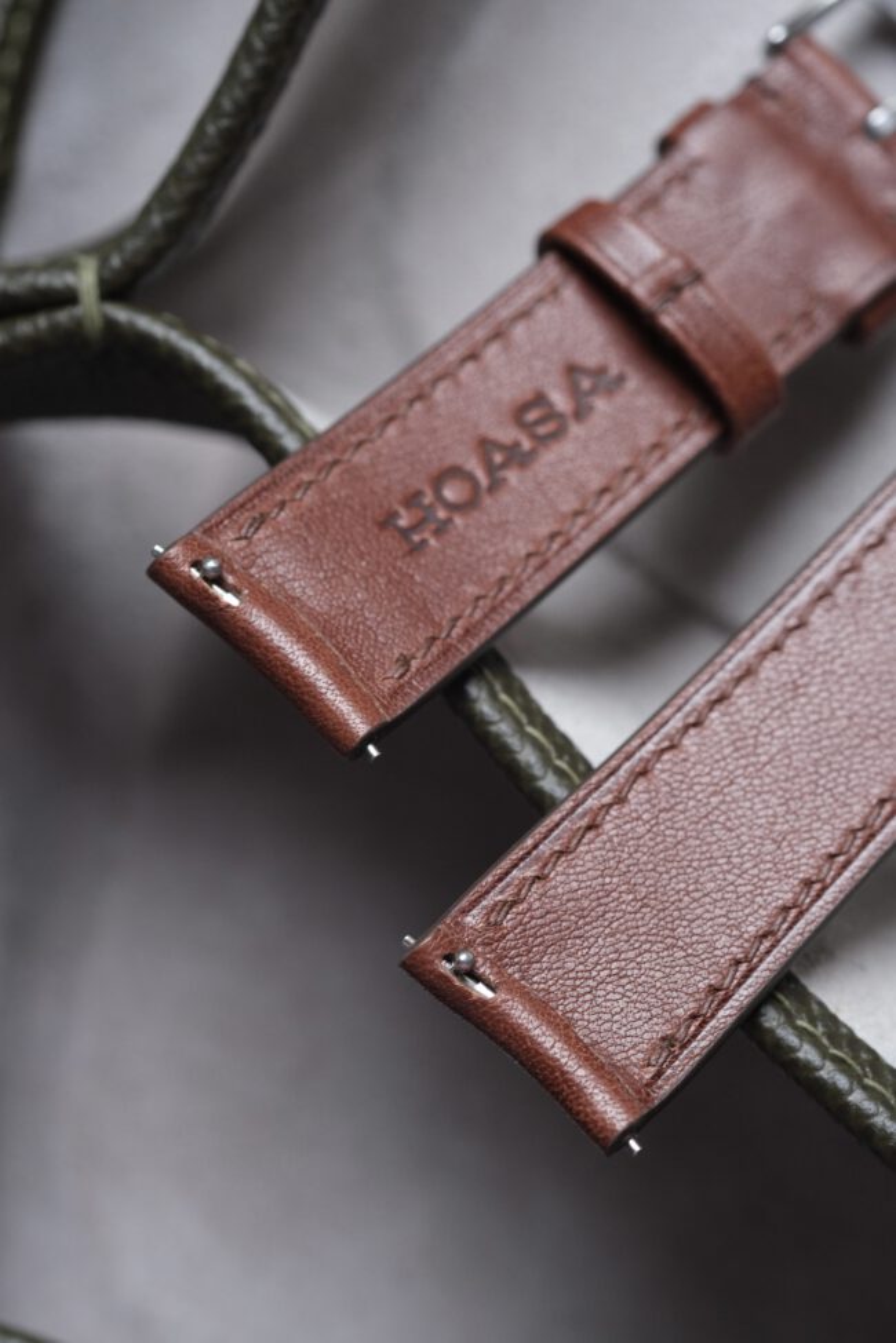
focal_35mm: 90
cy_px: 672
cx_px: 448
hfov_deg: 15.2
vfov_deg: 22.6
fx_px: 3360
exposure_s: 1/80
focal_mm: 60
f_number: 6.4
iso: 800
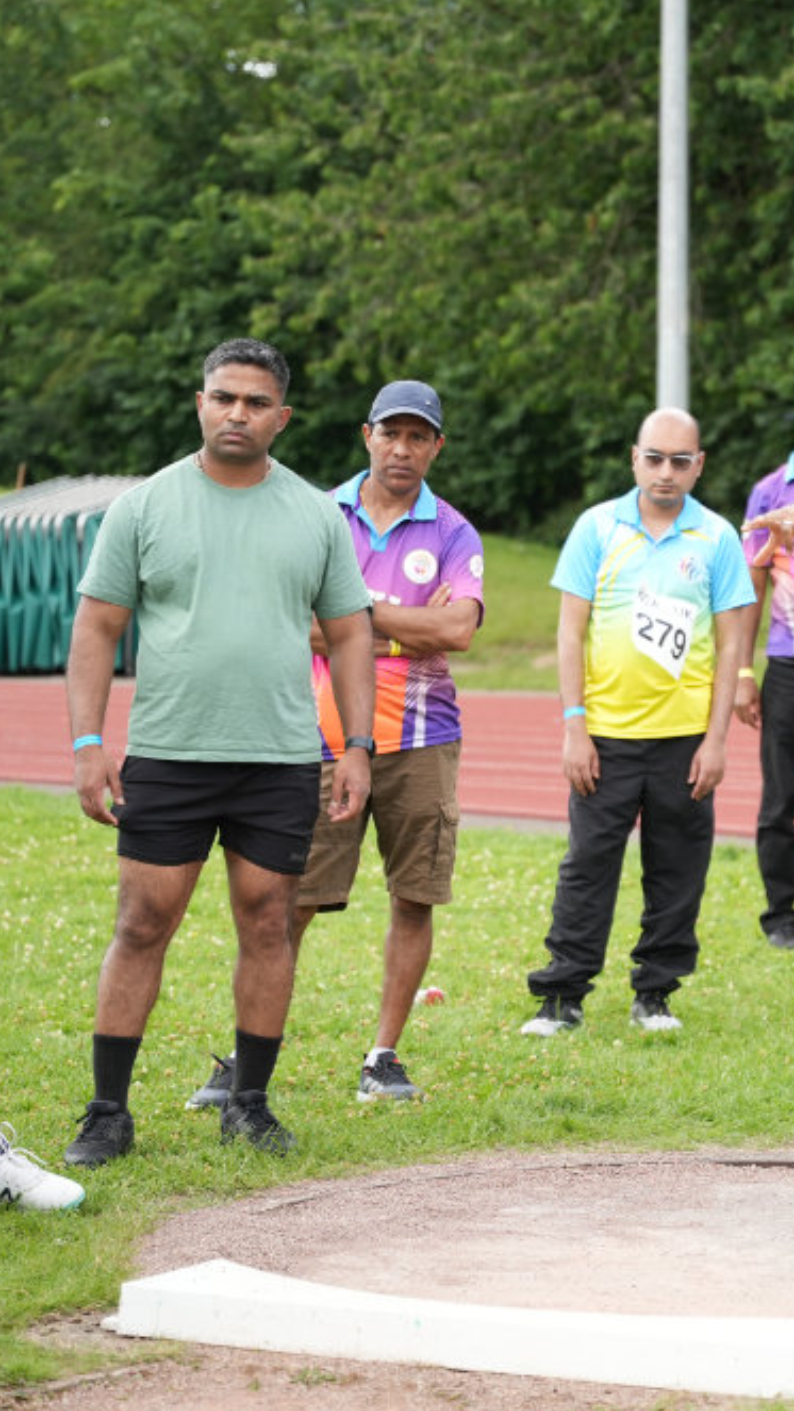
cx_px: 824
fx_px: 4229
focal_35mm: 113
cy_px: 720
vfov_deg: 18.9
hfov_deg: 10.6
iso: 250
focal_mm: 70
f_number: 2.8
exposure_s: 1/800
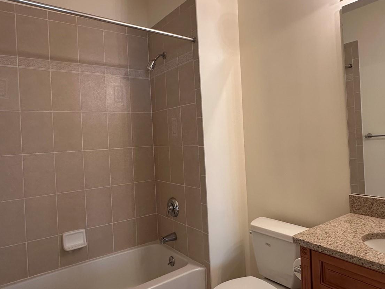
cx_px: 201
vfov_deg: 53.0
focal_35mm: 26
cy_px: 138
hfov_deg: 67.3
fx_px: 289
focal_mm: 2.22
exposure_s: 1/60
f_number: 2.2
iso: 200
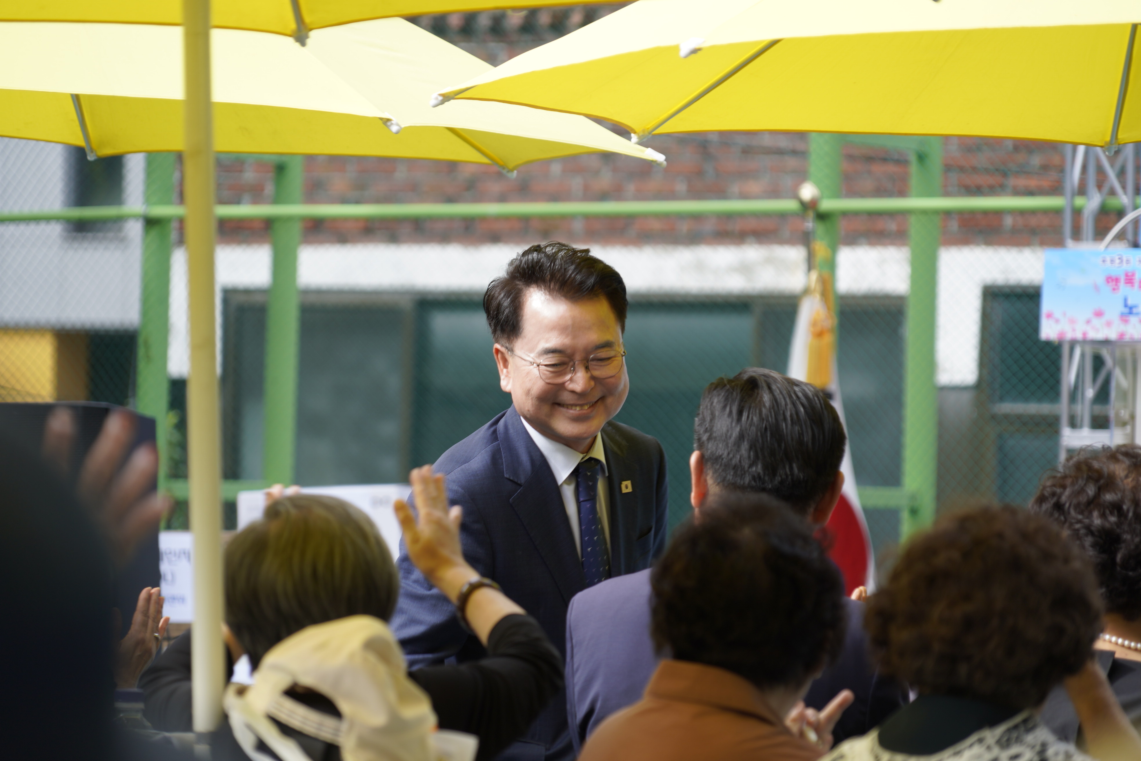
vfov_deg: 6.6
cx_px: 570
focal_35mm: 208
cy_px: 380
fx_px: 6592
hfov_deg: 9.9
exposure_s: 1/200
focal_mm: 208
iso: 200
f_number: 6.3
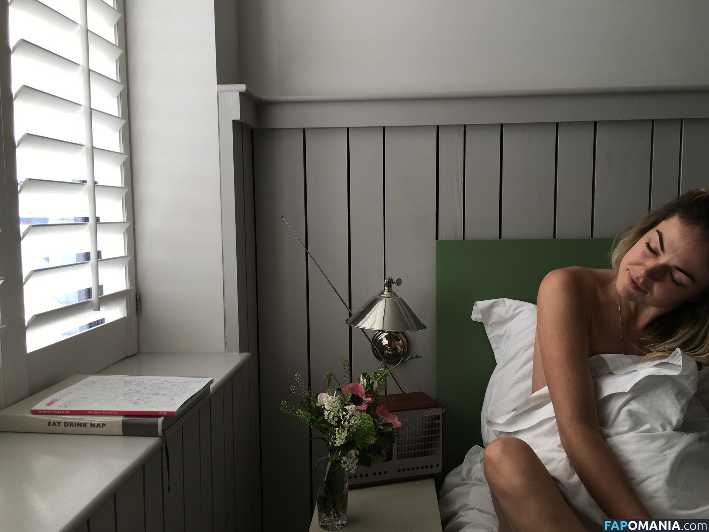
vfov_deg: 48.2
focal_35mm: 29
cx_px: 354
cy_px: 266
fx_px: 594
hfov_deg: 61.7
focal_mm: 4.15
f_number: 2.2
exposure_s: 1/110
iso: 25
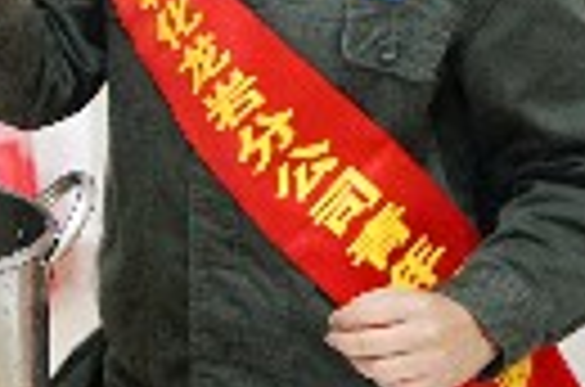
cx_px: -378
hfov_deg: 16.6
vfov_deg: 12.3
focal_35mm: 108
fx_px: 1751
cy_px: -86
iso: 5000
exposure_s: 1/50
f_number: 4
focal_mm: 28
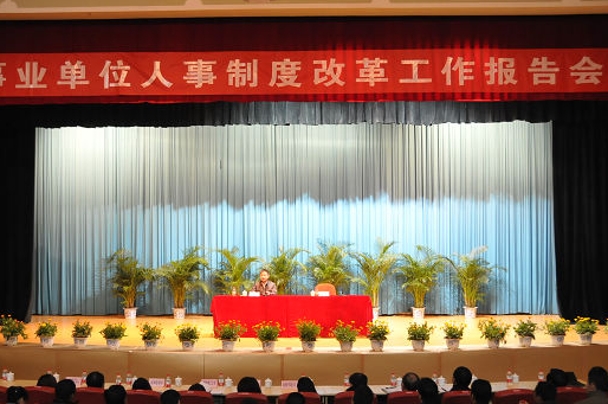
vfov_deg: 37.7
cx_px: 295
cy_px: 232
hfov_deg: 54.5
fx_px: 590
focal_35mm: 35
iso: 1600
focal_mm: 20
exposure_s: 1/20
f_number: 3.5
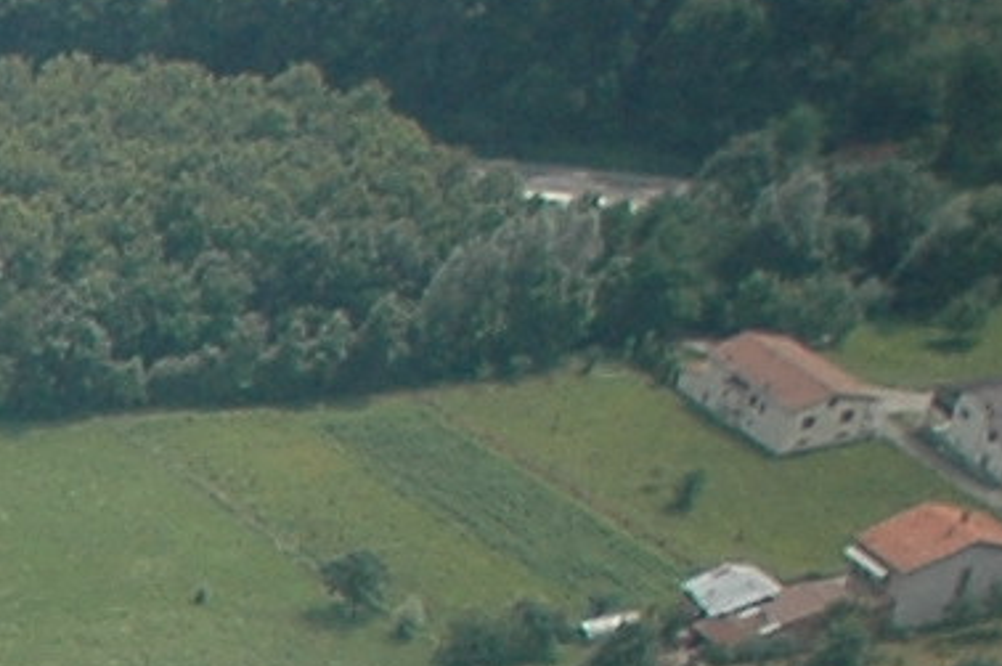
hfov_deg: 7.2
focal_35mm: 215
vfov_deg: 5.7
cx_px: -2972
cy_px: 2316
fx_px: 5976
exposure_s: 1/1250
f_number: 3.5
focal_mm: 18
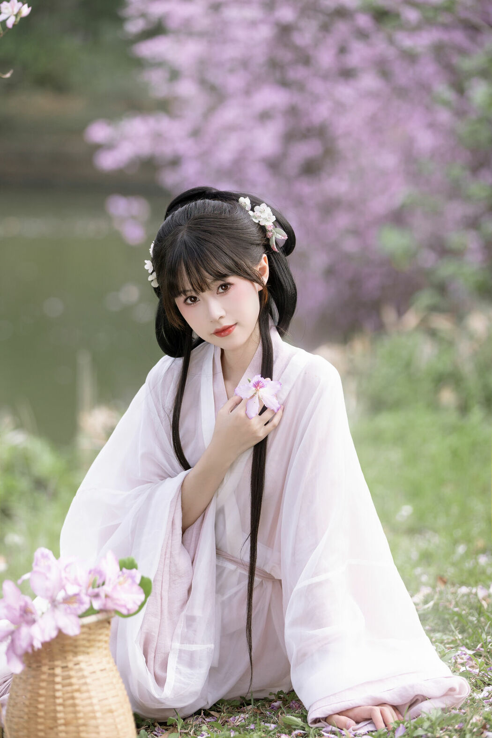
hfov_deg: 11.9
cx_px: 246
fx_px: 2357
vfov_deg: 17.8
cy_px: 369
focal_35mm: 115
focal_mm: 115
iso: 160
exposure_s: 1/640
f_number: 2.8
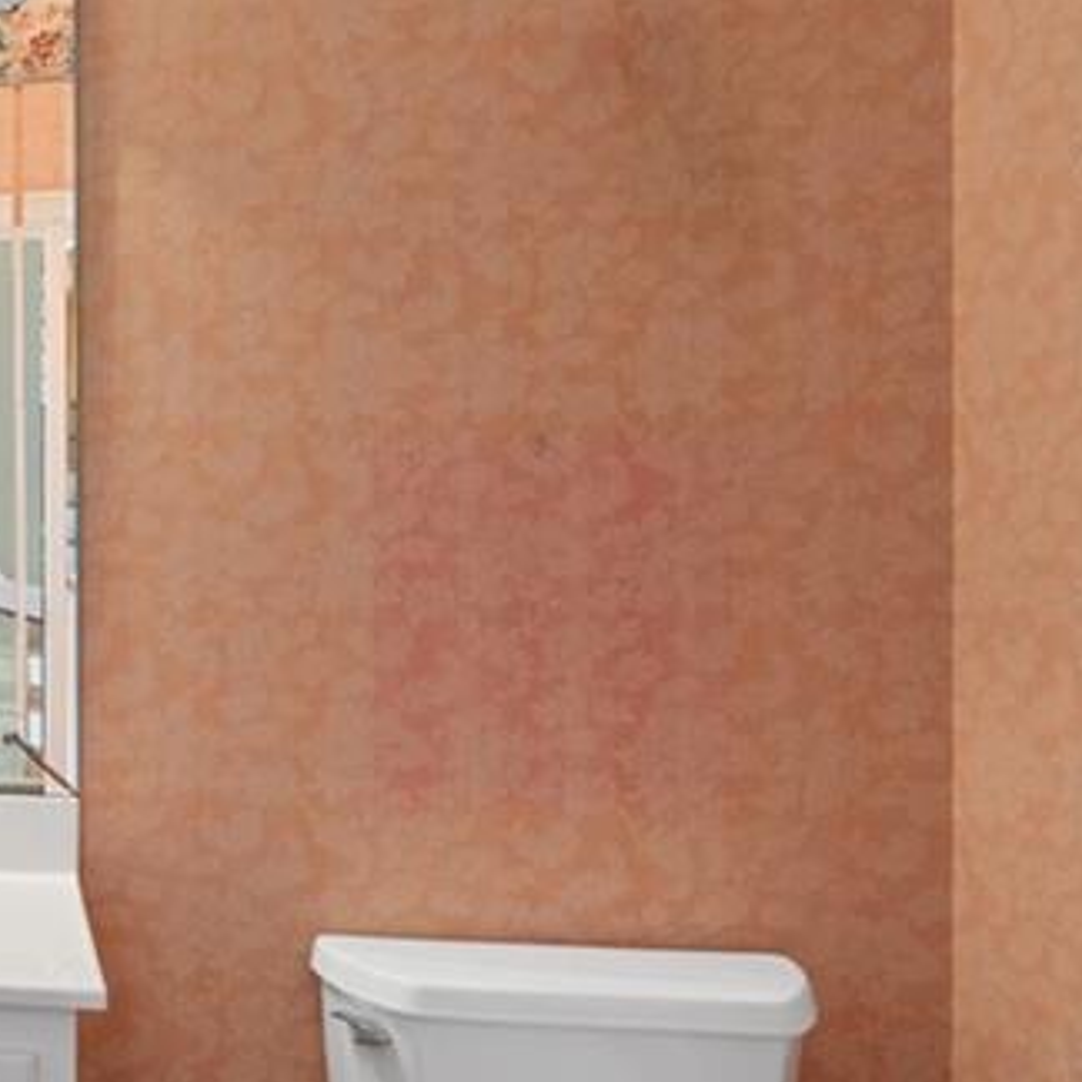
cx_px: -401
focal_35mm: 43
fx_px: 1521
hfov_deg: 29.5
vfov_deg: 39.1
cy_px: 591
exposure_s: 1/25
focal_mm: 16
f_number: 6.3
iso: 1250
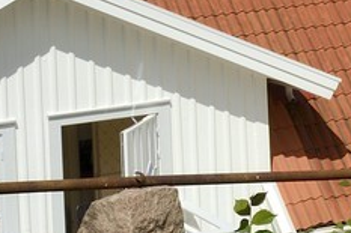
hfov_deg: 7.7
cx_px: 1160
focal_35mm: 220
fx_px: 2143
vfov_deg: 6.2
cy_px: -122
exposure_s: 1/320
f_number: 10
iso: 100
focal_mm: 32
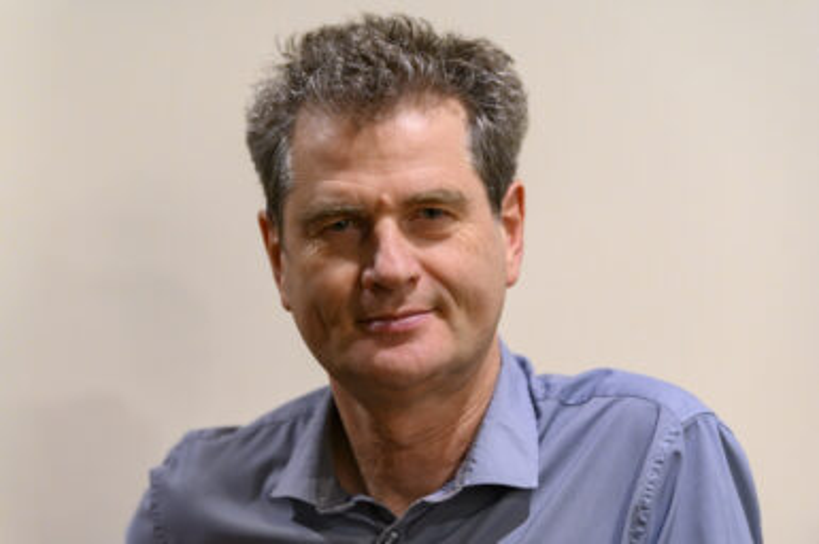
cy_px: 272
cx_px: 410
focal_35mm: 140
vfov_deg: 9.8
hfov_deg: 14.7
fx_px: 3182
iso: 5000
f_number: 3.2
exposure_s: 1/320
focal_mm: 140
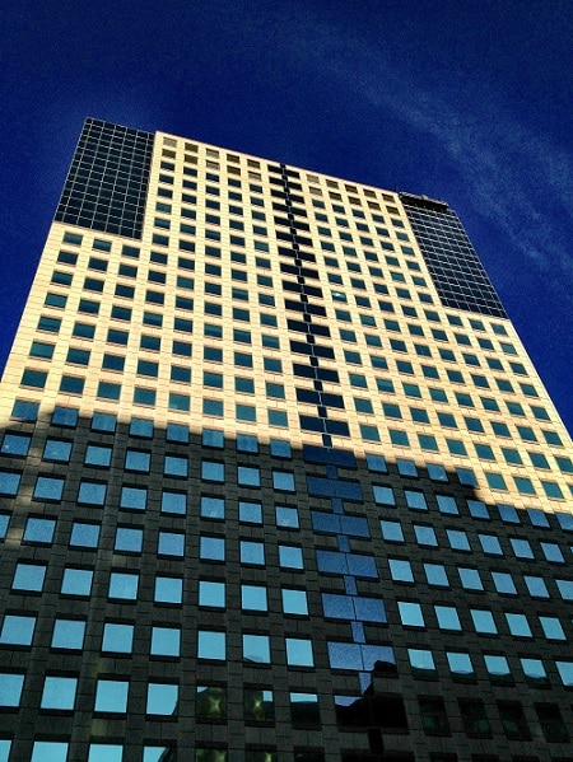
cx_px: 286
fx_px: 772
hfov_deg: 40.7
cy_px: 381
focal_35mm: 35
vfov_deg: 52.6
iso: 50
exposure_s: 1/3247
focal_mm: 4.28
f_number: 2.4
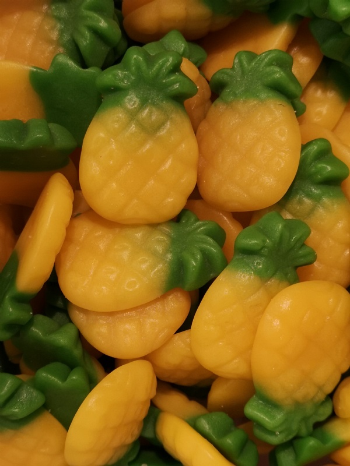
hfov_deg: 22.6
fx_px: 876
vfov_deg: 29.8
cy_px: 233
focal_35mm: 65
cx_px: 175
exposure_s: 1/100
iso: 64
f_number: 1.8
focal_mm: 3.95
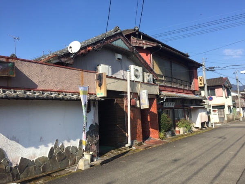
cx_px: 122
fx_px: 205
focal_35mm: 29
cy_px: 92
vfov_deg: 48.2
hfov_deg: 61.7
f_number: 2.2
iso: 32
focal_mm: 4.15
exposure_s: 1/1412
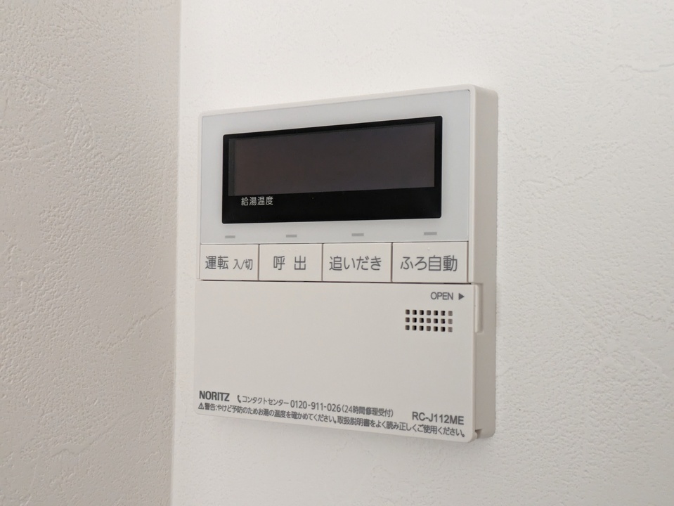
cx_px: 337
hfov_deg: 37.5
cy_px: 253
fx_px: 993
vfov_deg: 28.6
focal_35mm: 51
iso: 507
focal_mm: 5.43
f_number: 1.89
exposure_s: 1/120
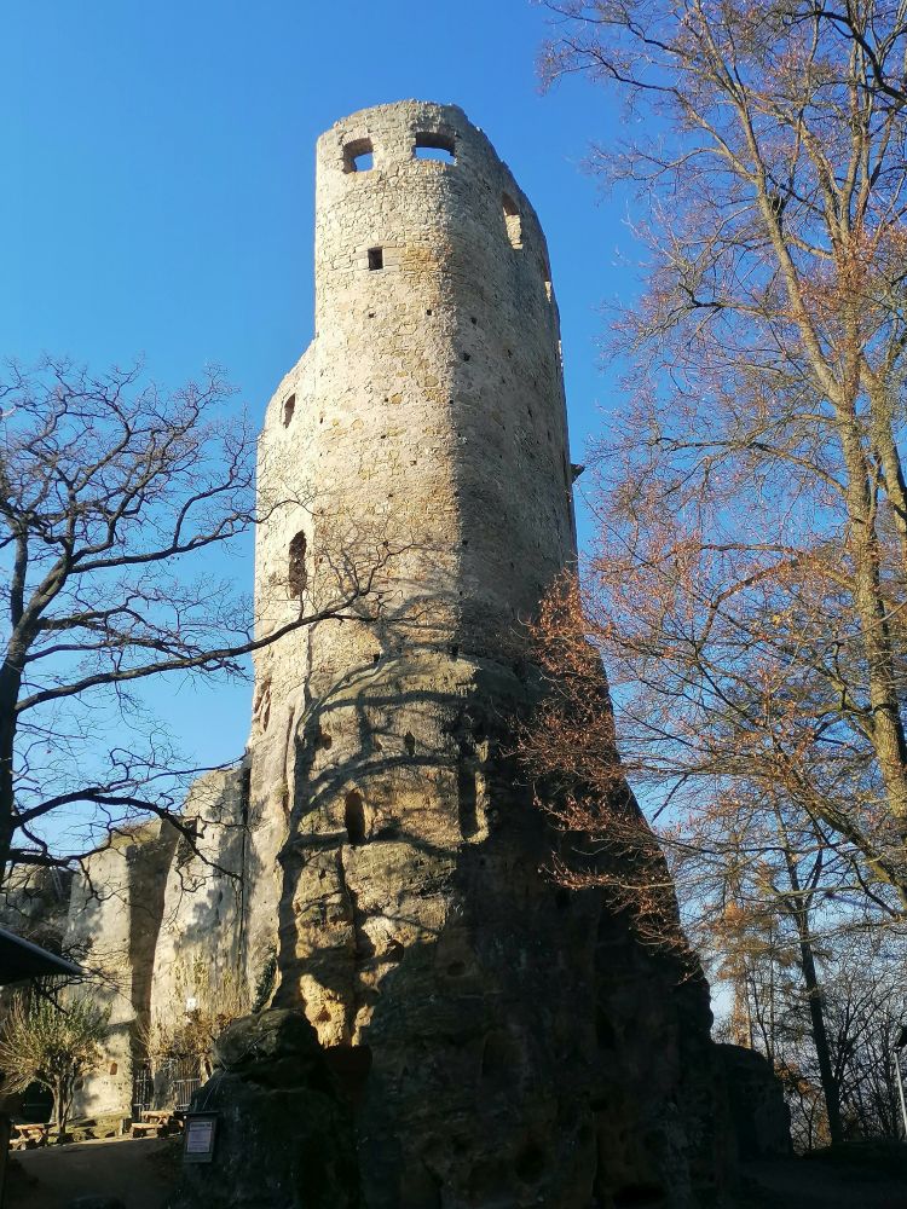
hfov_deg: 38.7
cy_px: 604
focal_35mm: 37
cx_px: 454
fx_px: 1293
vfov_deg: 50.1
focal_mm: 4.75
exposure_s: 1/763
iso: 50
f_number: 1.8
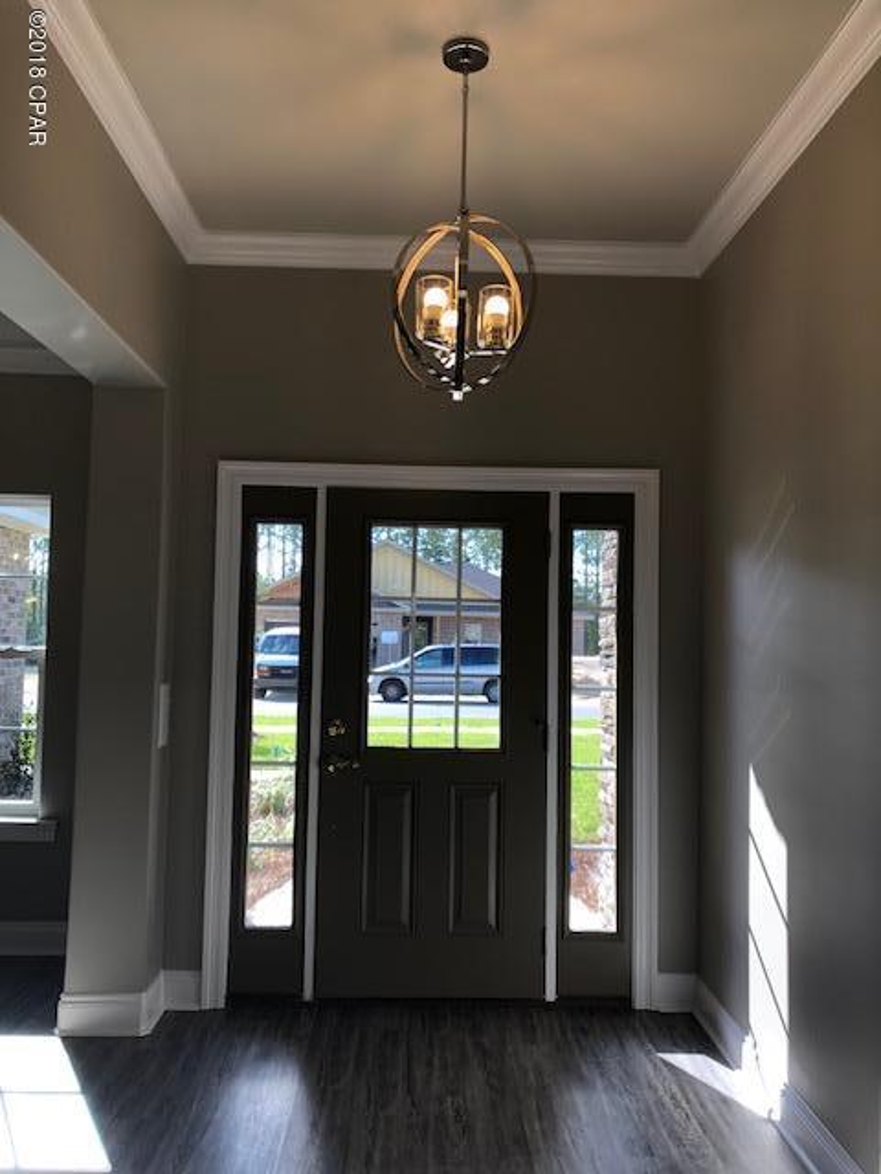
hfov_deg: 49.7
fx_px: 950
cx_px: 440
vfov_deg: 63.4
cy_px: 587
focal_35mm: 28
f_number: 1.8
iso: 25
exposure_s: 1/120
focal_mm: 4
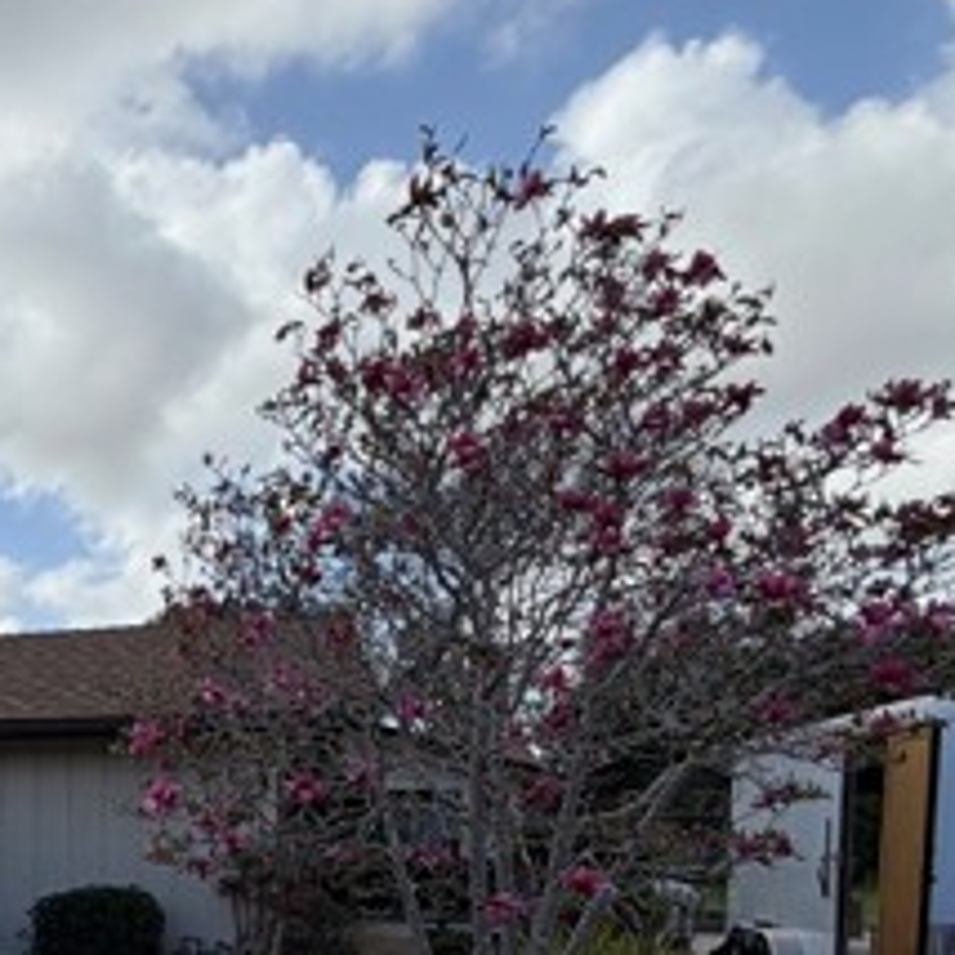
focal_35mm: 37
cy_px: 861
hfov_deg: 34.5
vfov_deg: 41.4
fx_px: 1155
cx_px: -228
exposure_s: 1/864
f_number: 2.2
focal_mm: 2.22
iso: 20
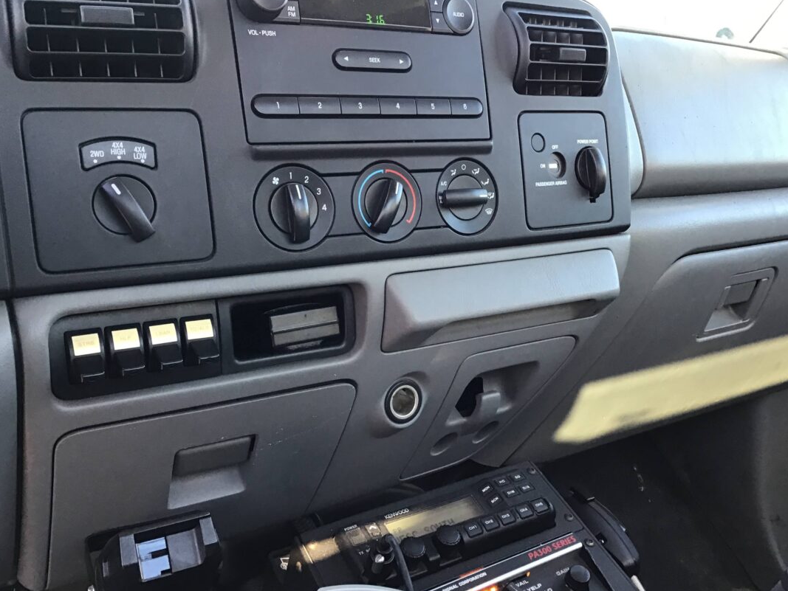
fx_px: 774
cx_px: 407
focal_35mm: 34
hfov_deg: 53.9
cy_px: 296
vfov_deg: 41.8
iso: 40
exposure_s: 1/30
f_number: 2.4
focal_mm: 3.3
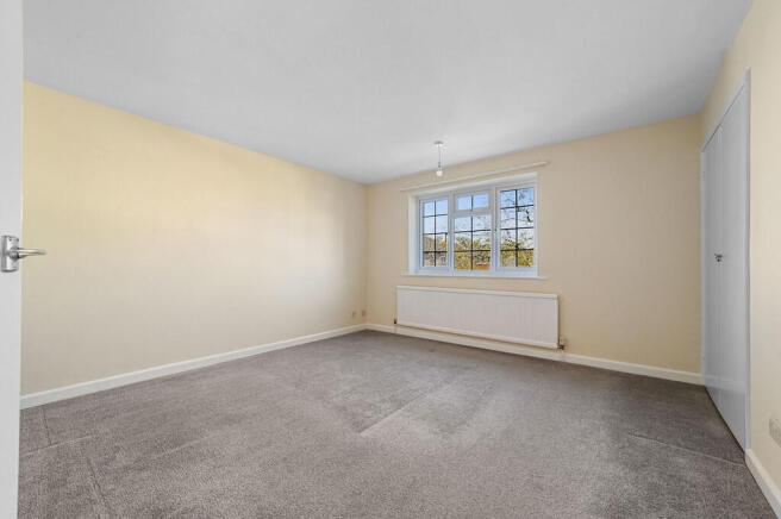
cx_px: 390
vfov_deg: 81.1
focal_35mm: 14
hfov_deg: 104.3
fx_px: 303
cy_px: 260
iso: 400
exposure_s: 1/2.5
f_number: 8
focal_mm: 14
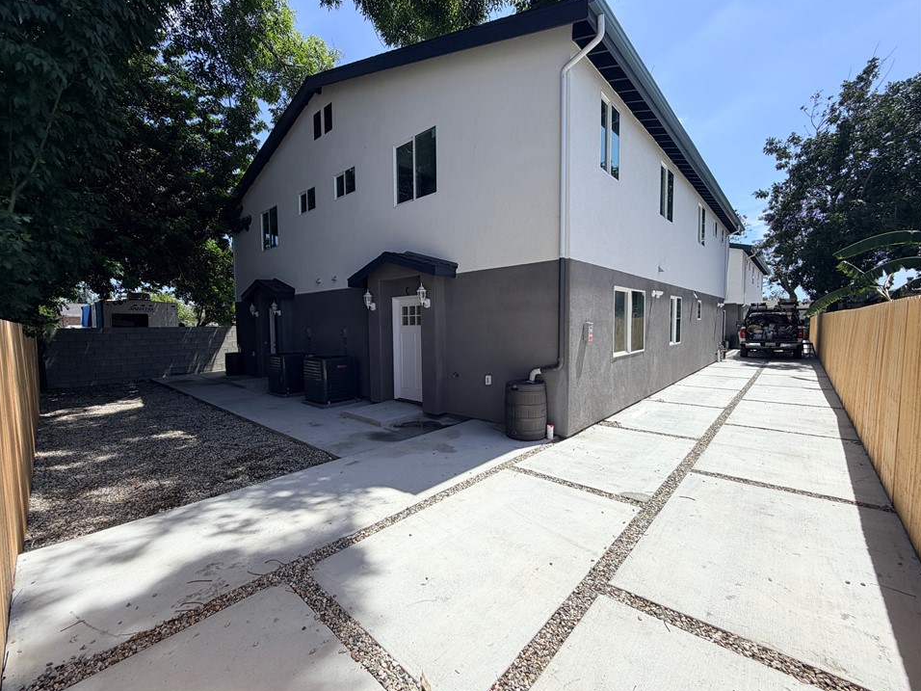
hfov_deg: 98.0
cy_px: 349
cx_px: 432
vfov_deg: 81.7
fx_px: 399
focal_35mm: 15
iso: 20
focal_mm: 2.22
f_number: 2.2
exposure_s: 1/1167
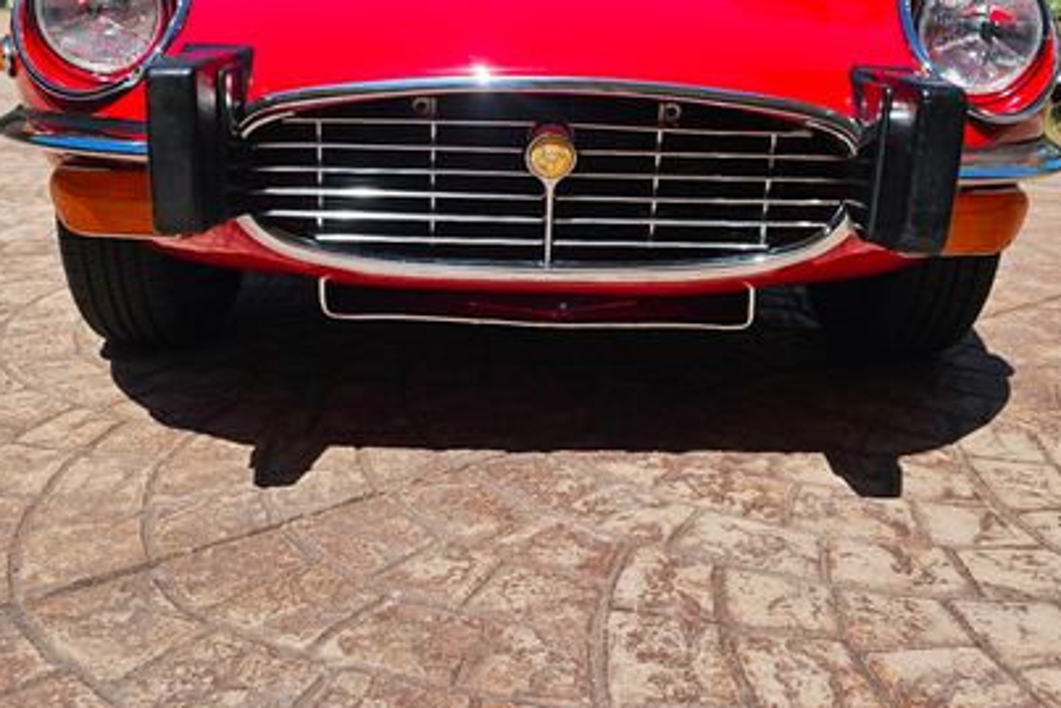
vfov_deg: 34.5
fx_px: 1120
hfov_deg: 50.7
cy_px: 197
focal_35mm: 38
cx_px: 532
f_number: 1.7
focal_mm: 6.3
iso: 10
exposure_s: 1/880
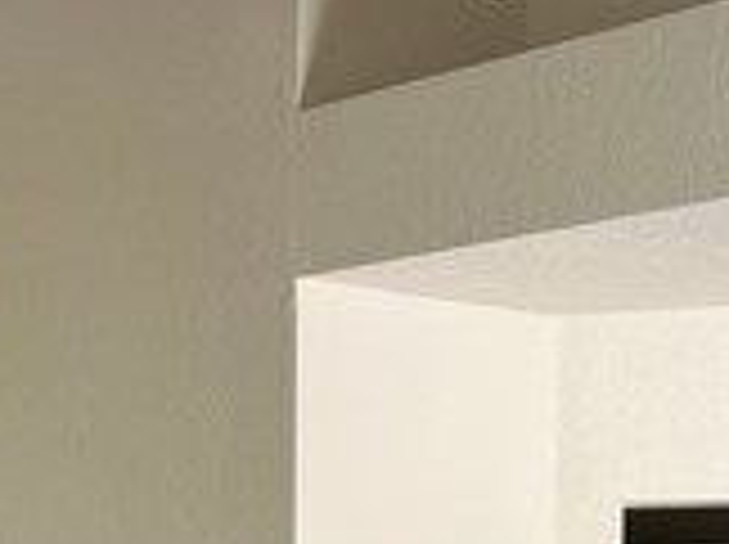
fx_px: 2166
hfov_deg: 18.2
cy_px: 890
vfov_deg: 13.3
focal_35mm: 103
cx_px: -122
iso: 64
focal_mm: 5.7
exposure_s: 1/121
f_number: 1.5
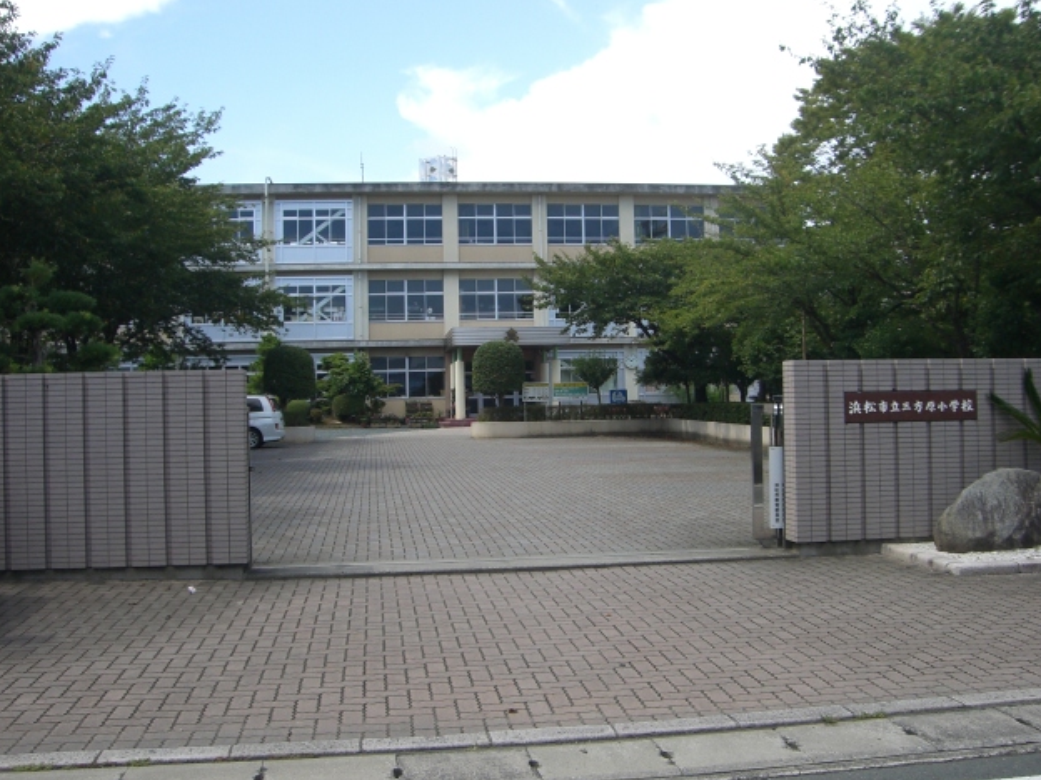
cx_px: 532
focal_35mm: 39
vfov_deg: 36.8
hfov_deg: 47.9
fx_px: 1173
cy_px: 383
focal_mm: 6.2
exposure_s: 1/320
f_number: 4.3
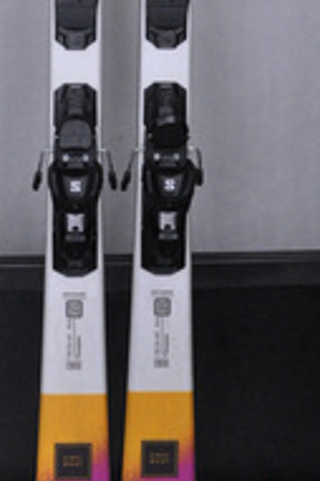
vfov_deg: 21.9
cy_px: -40
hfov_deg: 15.5
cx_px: 120
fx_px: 1178
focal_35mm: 88
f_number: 9.5
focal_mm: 25
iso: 3200
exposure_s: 1/125
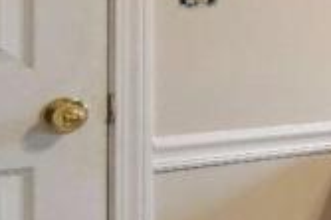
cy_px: -24
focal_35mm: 113
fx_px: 1042
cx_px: 991
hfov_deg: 11.2
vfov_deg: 11.9
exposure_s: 1/40
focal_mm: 10.5
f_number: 4.5
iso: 400
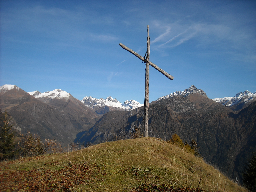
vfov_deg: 40.7
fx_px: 259
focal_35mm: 35
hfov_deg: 52.6
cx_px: 128
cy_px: 96
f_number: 5.6
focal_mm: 5.7
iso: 64
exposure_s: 1/478
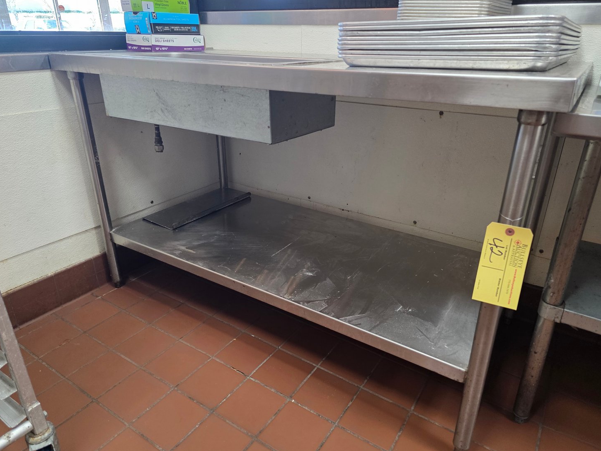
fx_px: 417
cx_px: 309
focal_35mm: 24
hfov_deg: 71.6
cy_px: 220
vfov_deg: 56.8
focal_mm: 6.3
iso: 320
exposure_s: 1/120
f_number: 1.7
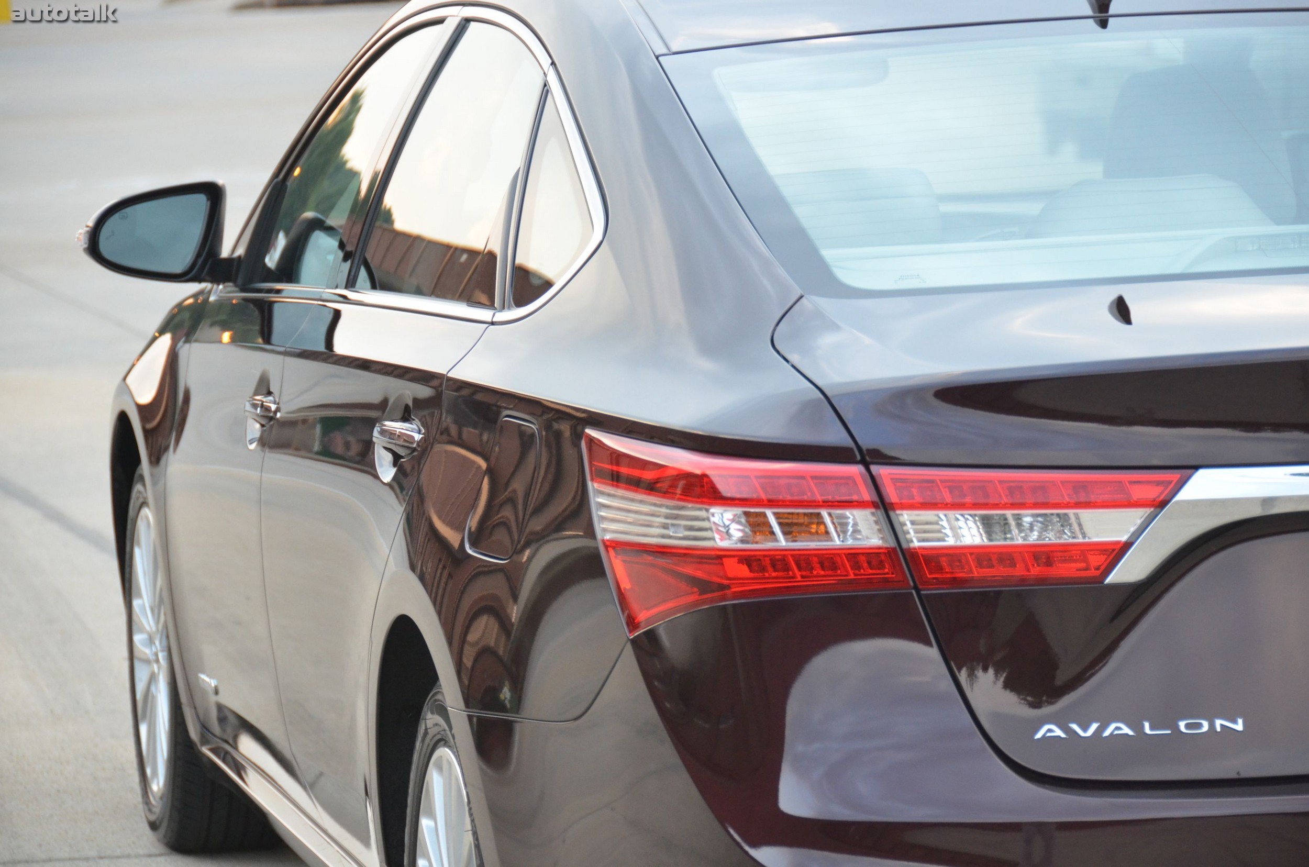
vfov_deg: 8.7
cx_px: 654
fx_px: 5715
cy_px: 434
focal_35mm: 158
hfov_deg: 13.1
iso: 1600
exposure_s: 1/200
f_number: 5.3
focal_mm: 105
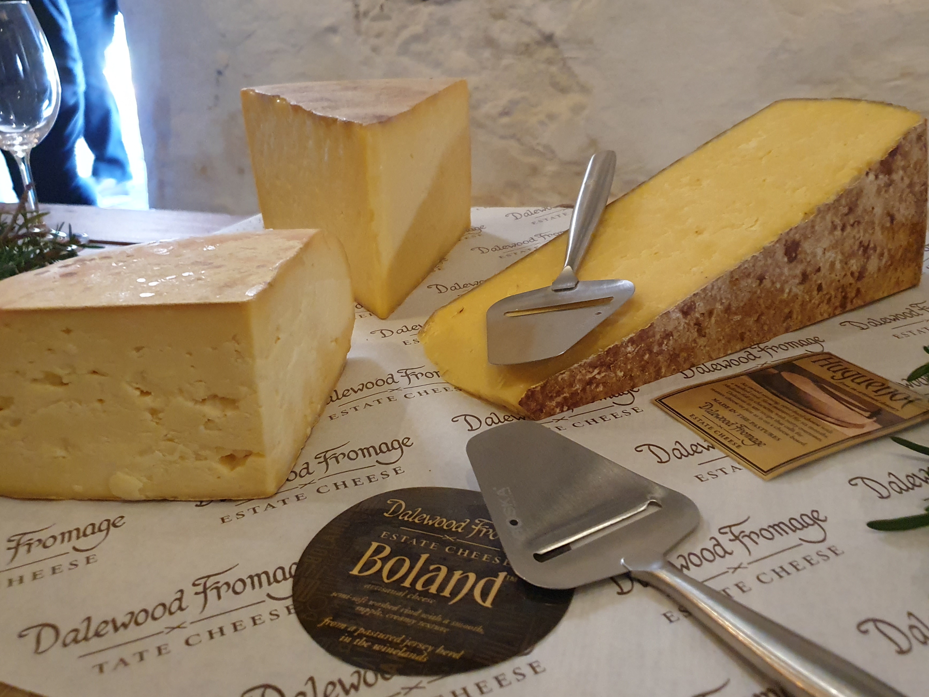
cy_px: 312
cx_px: 478
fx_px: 805
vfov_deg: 46.7
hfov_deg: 60.0
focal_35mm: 30
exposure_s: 1/50
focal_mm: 4.32
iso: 800
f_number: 1.5
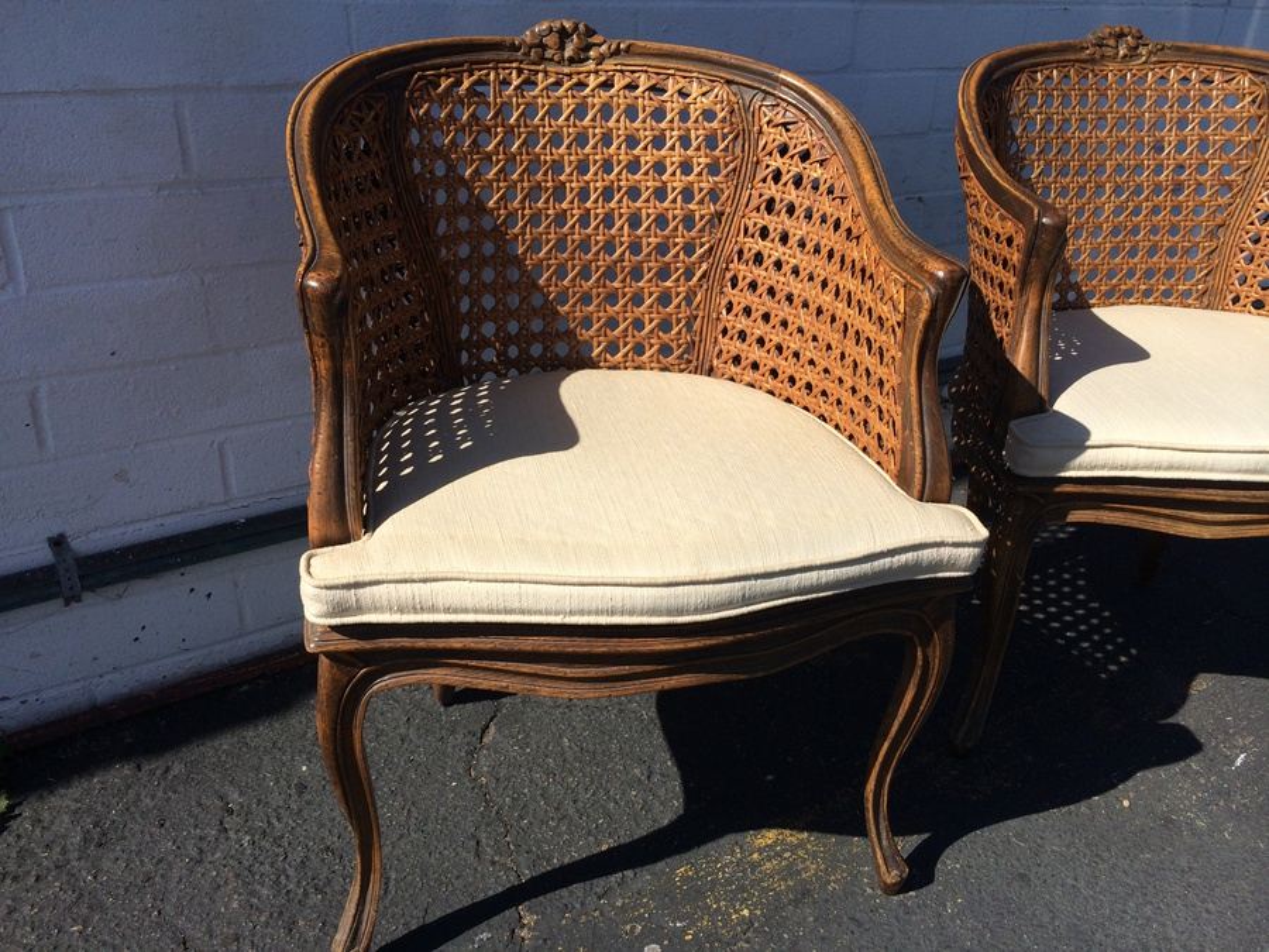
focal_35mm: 30
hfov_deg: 60.0
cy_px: 476
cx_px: 634
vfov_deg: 46.8
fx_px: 1100
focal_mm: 4.12
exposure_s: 1/2740
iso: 32
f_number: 2.2
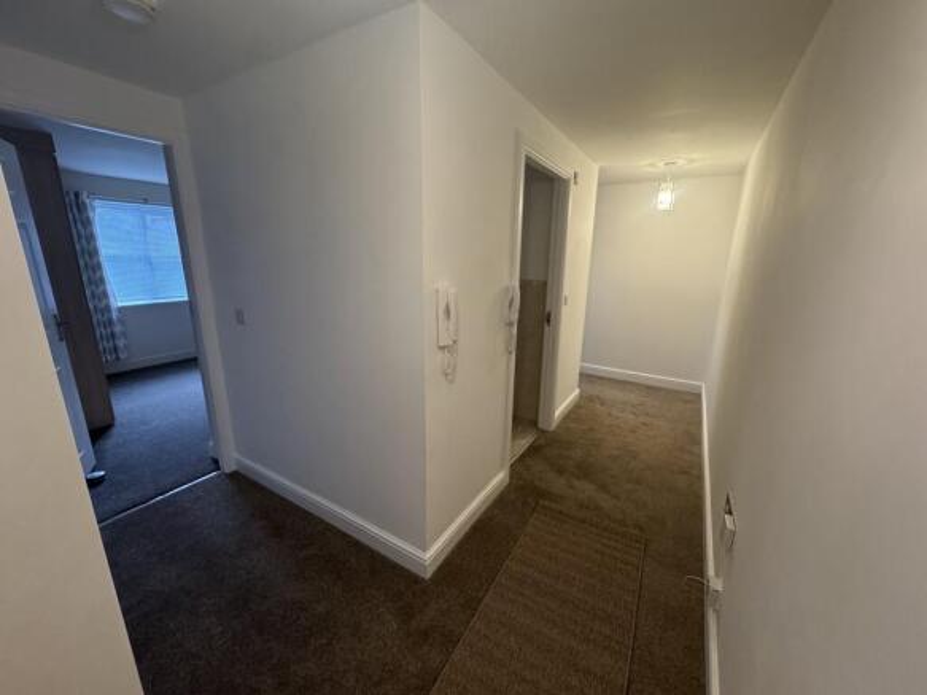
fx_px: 375
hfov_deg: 102.1
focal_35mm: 14
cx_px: 464
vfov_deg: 85.7
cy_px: 348
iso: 320
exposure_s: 1/64
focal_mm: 2.22
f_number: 2.2
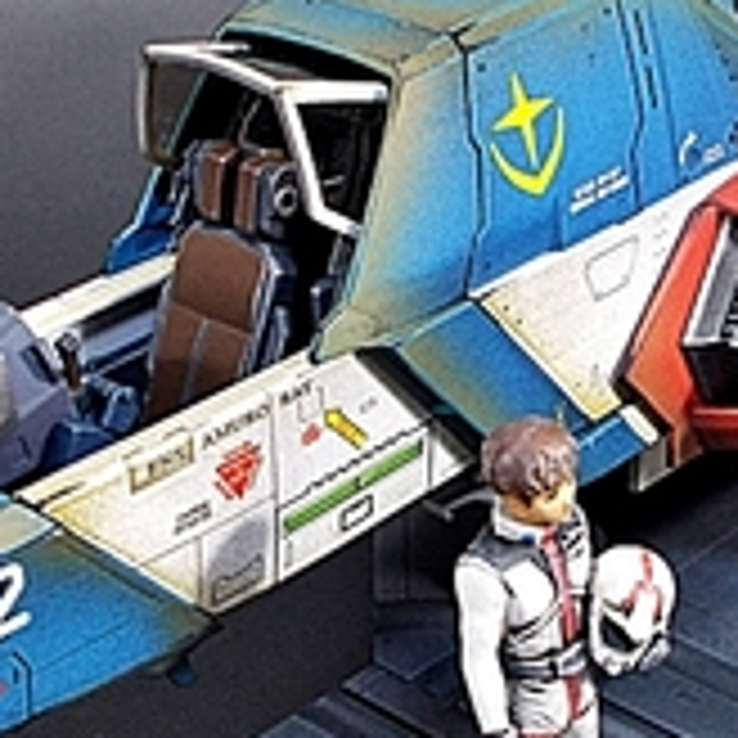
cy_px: 333
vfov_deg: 20.2
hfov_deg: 20.1
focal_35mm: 86
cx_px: 502
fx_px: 2074
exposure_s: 1/13
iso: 200
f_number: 3.4
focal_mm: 5.3
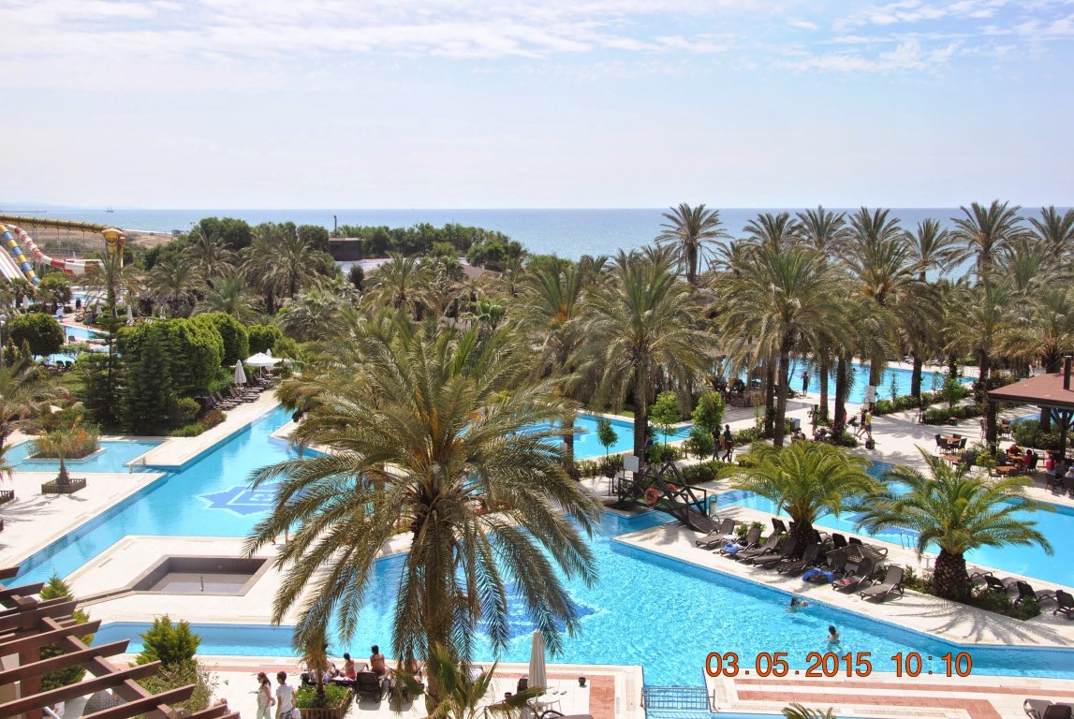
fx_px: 1165
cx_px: 537
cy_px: 360
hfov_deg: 49.5
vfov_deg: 34.3
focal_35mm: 39
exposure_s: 1/250
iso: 100
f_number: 8
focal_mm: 26
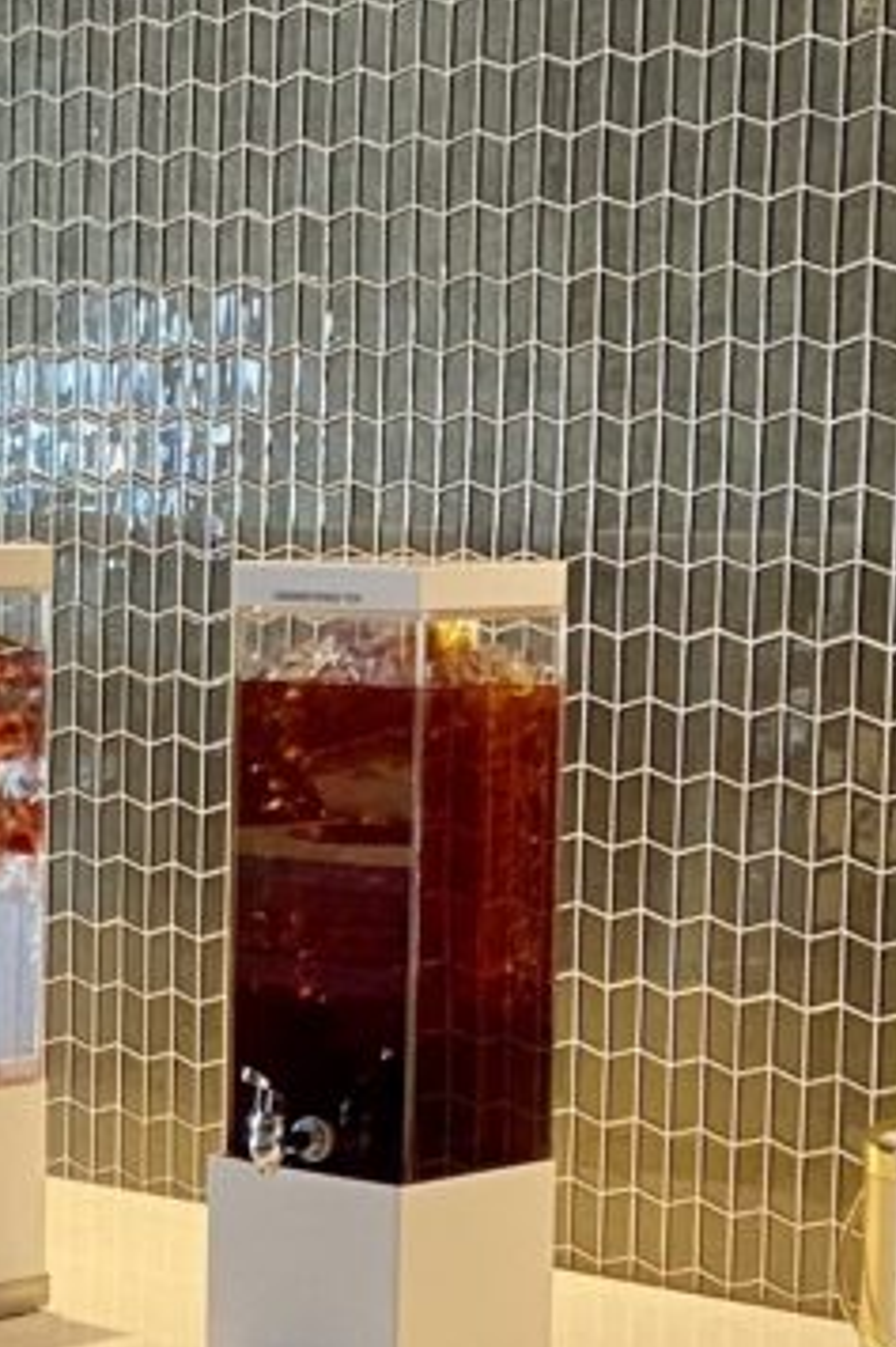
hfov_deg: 11.8
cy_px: 948
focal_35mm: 114
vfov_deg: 17.9
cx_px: -136
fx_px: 4260
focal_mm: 4.25
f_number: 1.8
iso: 200
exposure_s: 1/60
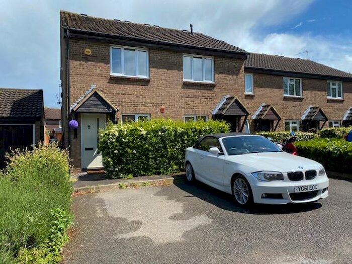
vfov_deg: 53.1
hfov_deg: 67.3
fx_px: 264
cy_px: 132
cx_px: 176
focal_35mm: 26
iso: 32
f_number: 1.8
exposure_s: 1/2315
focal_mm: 4.25
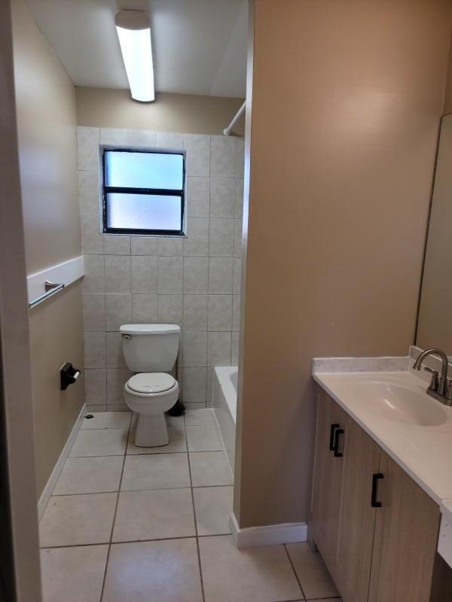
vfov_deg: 69.4
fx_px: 435
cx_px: 226
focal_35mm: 25
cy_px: 301
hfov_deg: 54.9
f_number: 1.8
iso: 25
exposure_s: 1/60
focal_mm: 7
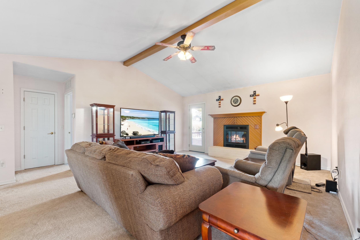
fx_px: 150
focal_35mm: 15
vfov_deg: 77.3
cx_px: 180
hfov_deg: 100.4
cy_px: 120
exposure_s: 3.2
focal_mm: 10
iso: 200
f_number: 9
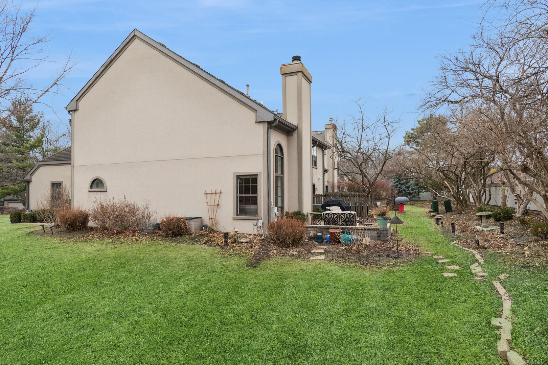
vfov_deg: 59.5
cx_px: 274
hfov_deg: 81.2
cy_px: 182
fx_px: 320
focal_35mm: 21
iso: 320
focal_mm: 14
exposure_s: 1/125
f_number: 8
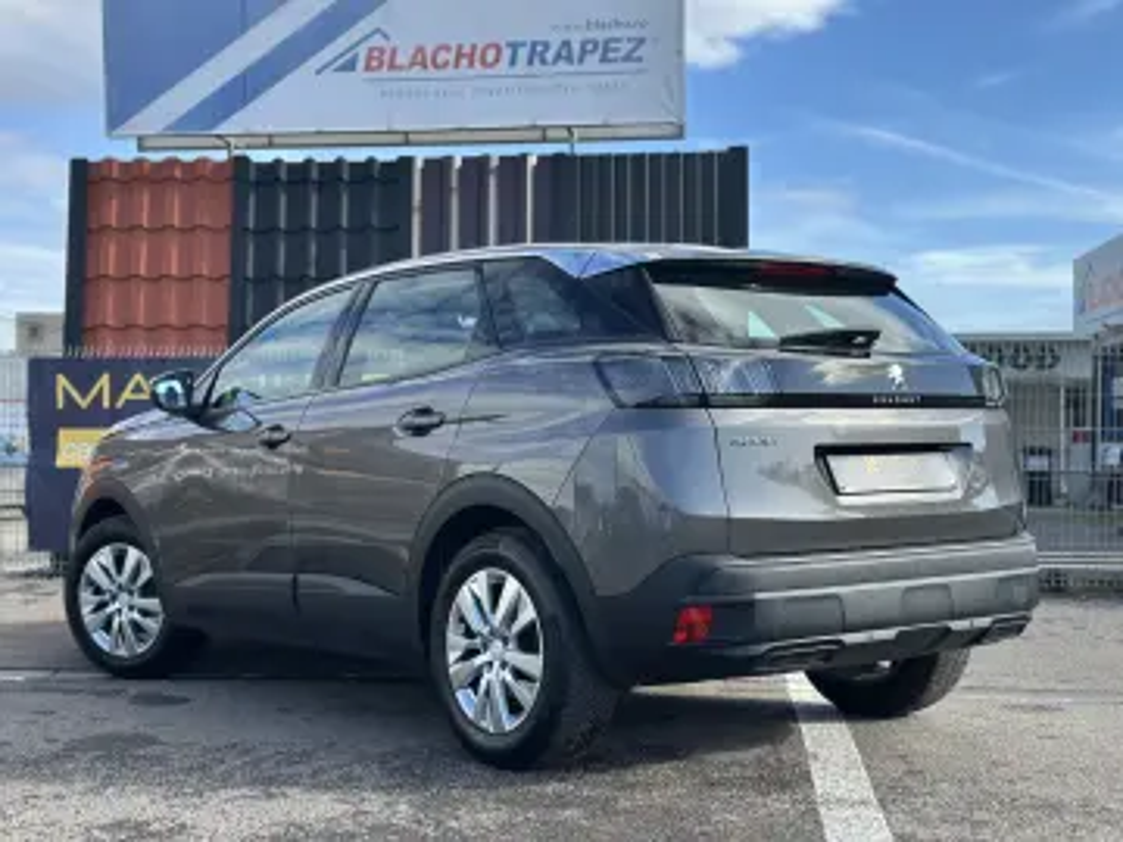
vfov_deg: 30.3
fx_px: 1557
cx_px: 562
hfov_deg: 39.7
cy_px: 421
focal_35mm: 48
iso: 80
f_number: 1.78
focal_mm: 6.86
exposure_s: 1/1695
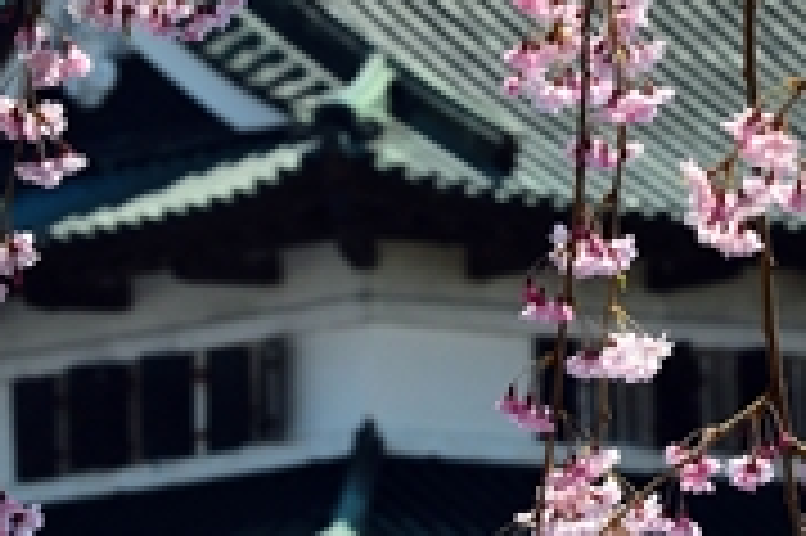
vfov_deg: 2.6
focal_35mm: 536
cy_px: -9
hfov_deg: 3.9
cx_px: 455
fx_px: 11989
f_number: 11
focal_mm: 120
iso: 400
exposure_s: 1/500
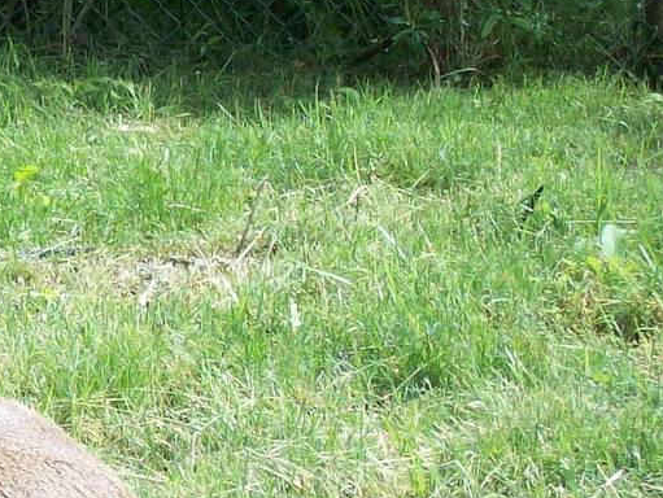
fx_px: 4197
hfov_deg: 8.8
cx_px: -370
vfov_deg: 6.8
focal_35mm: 219
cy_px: 303
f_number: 3.8
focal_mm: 11.6
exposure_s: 1/210
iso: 80
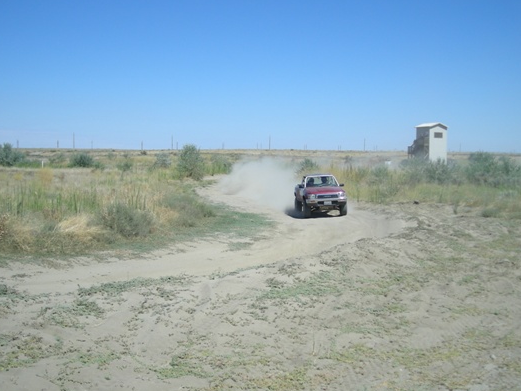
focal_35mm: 43
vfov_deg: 33.6
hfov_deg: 43.8
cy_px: 196
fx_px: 647
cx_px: 275
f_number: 5.7
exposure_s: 1/293
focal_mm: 5.7
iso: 50
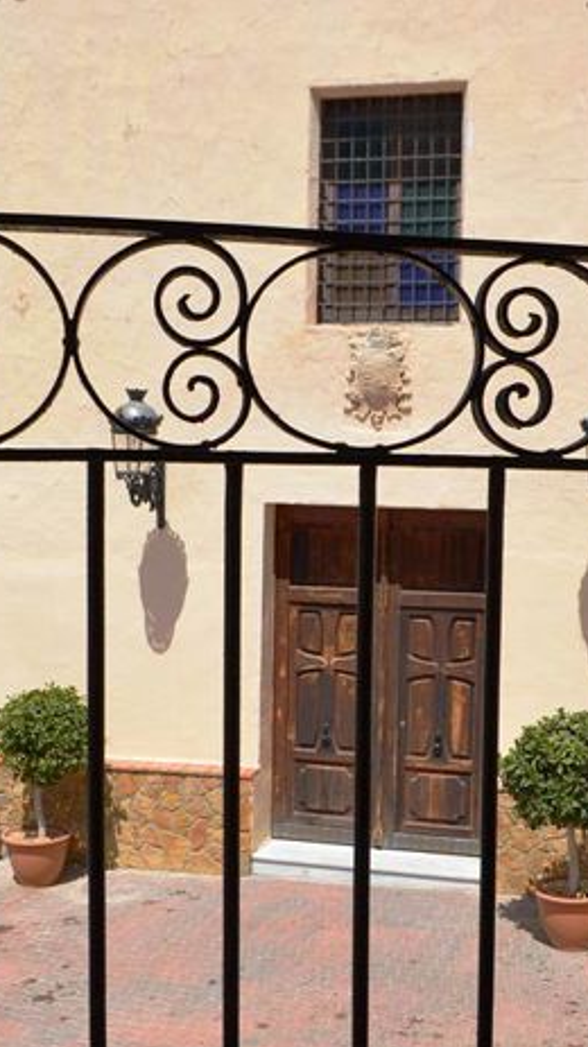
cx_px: 368
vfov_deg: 47.4
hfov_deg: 27.6
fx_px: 1193
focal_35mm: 43
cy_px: 527
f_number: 9
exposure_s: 1/320
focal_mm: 18
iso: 100
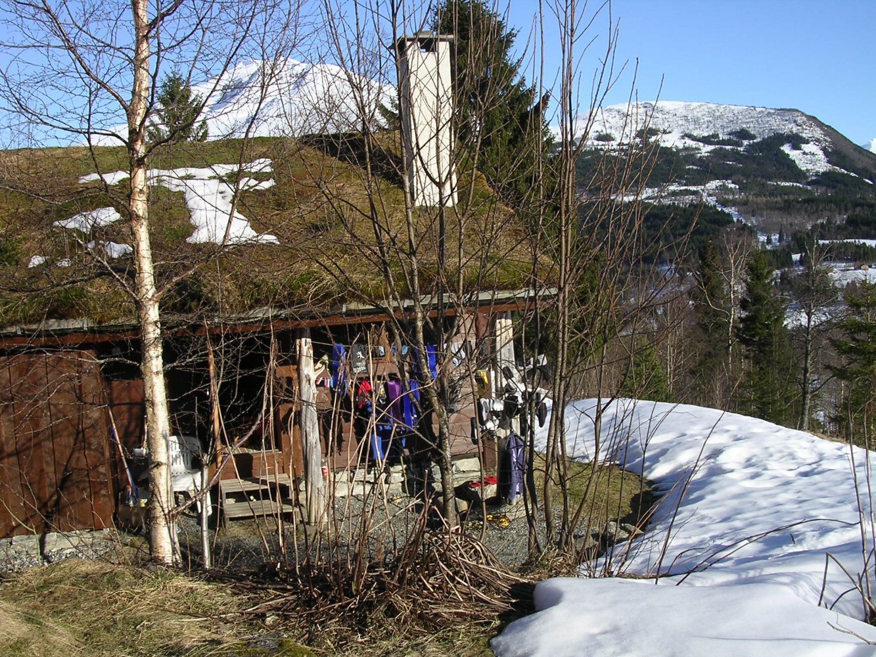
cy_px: 328
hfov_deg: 49.0
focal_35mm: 38
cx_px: 438
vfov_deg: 37.7
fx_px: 962
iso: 100
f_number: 5.6
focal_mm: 5.8
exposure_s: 1/265
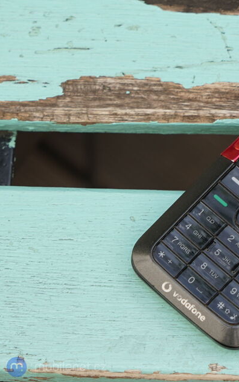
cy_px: 192
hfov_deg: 14.8
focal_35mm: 85
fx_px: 886
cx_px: 289
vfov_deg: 24.4
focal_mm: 55
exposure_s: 1/160
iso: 100
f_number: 5.6
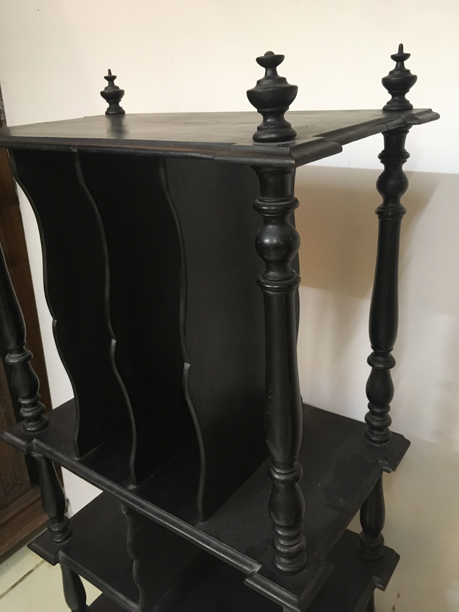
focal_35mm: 29
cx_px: 230
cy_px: 306
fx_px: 513
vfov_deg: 61.7
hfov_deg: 48.2
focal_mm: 4.15
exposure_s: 1/17
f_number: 2.2
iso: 200
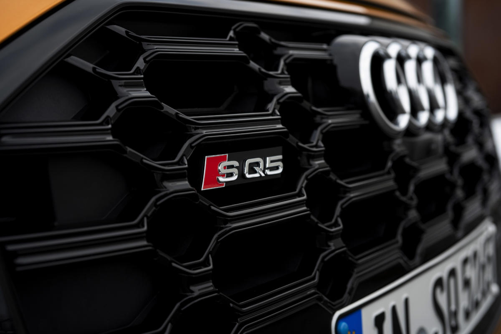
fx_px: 696
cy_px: 167
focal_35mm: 50
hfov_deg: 39.6
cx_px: 250
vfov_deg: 27.0
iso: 100
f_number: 4
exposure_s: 1/200
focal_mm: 50
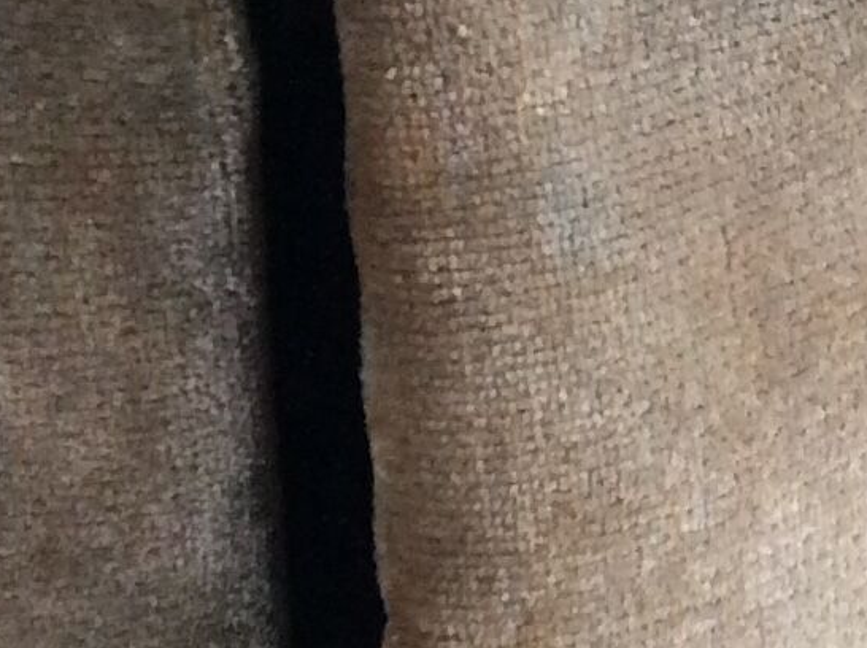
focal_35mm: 152
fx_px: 3802
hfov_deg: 12.9
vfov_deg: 9.7
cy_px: 232
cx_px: 846
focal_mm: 3.3
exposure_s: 1/25
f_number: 2.4
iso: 200
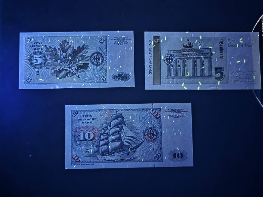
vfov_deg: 58.9
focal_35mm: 23
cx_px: 132
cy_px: 98
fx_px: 175
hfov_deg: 73.9
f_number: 1.7
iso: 3200
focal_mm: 6.3
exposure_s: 1/11.1
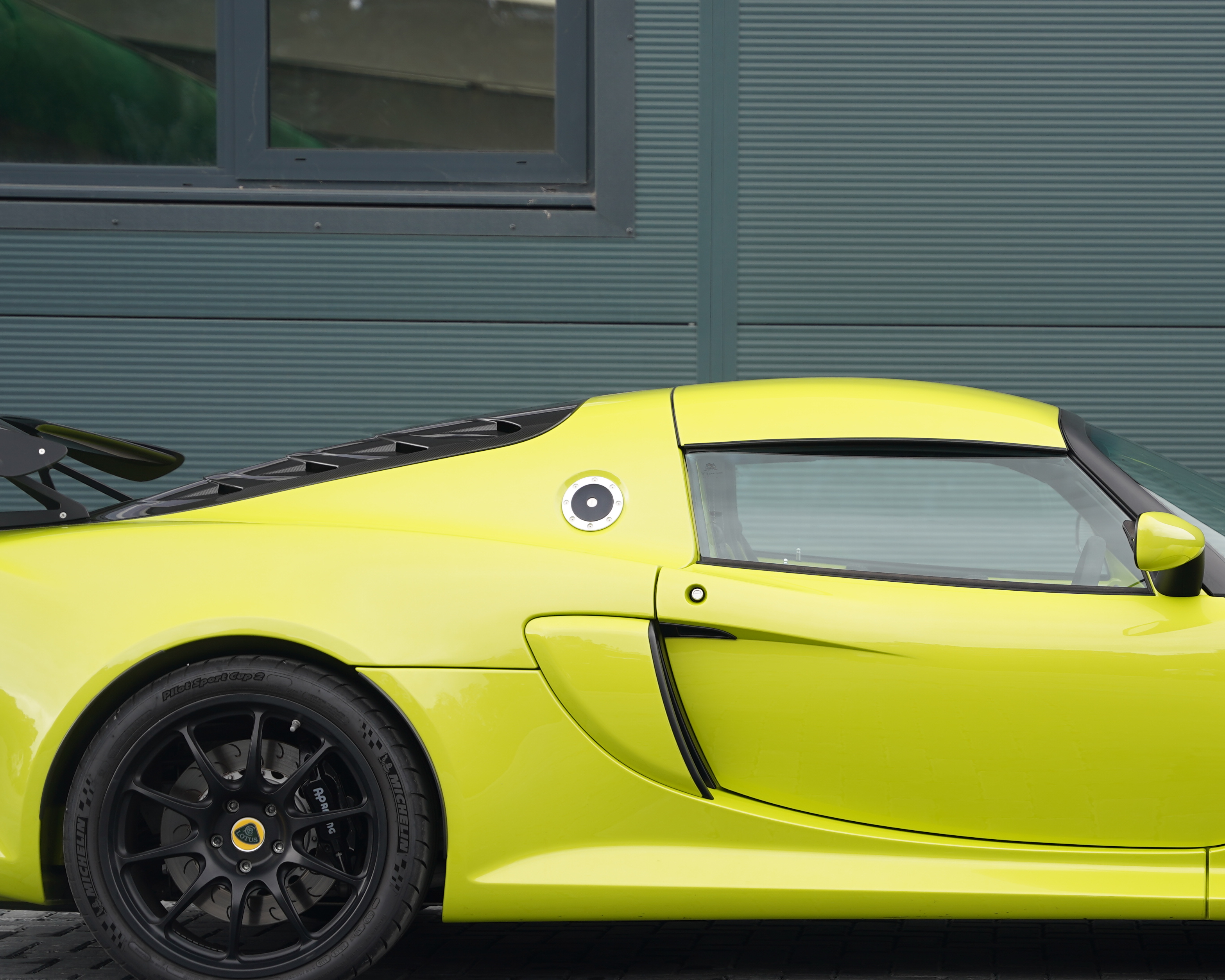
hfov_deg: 16.5
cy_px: 574
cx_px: 922
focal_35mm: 116
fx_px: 4202
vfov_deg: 13.3
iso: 100
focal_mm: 64.5
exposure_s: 1/80
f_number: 2.8
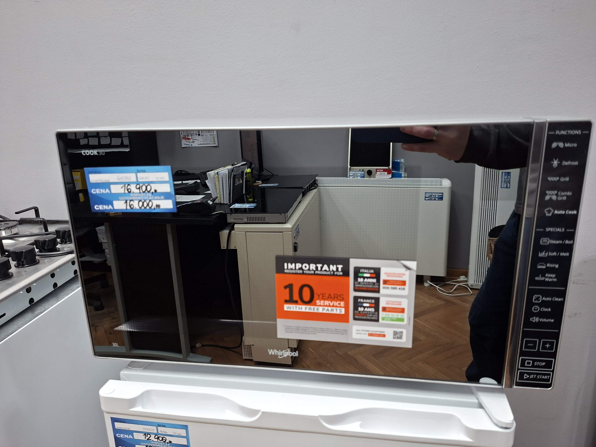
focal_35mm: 23
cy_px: 224
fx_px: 396
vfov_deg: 58.9
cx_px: 298
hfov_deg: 73.9
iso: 250
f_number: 1.8
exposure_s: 1/50
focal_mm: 5.54
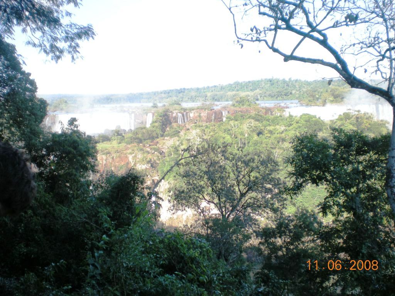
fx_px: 434
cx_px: 198
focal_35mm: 38
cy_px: 148
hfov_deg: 49.0
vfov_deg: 37.7
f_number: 3.1
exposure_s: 1/200
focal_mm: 6.3
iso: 64
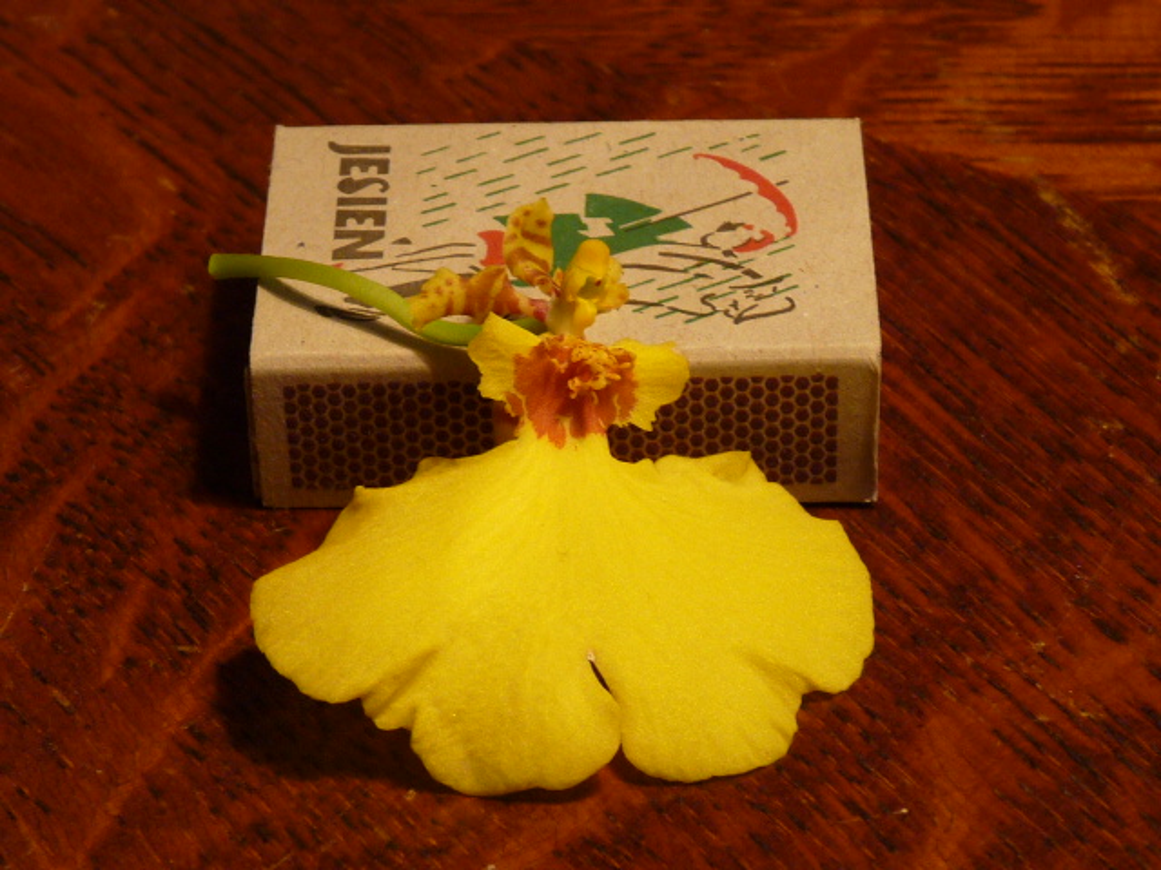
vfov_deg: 12.5
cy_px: 435
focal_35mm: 119
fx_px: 3991
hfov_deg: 16.6
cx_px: 580
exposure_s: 1/40
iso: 200
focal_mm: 11.9
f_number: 3.4
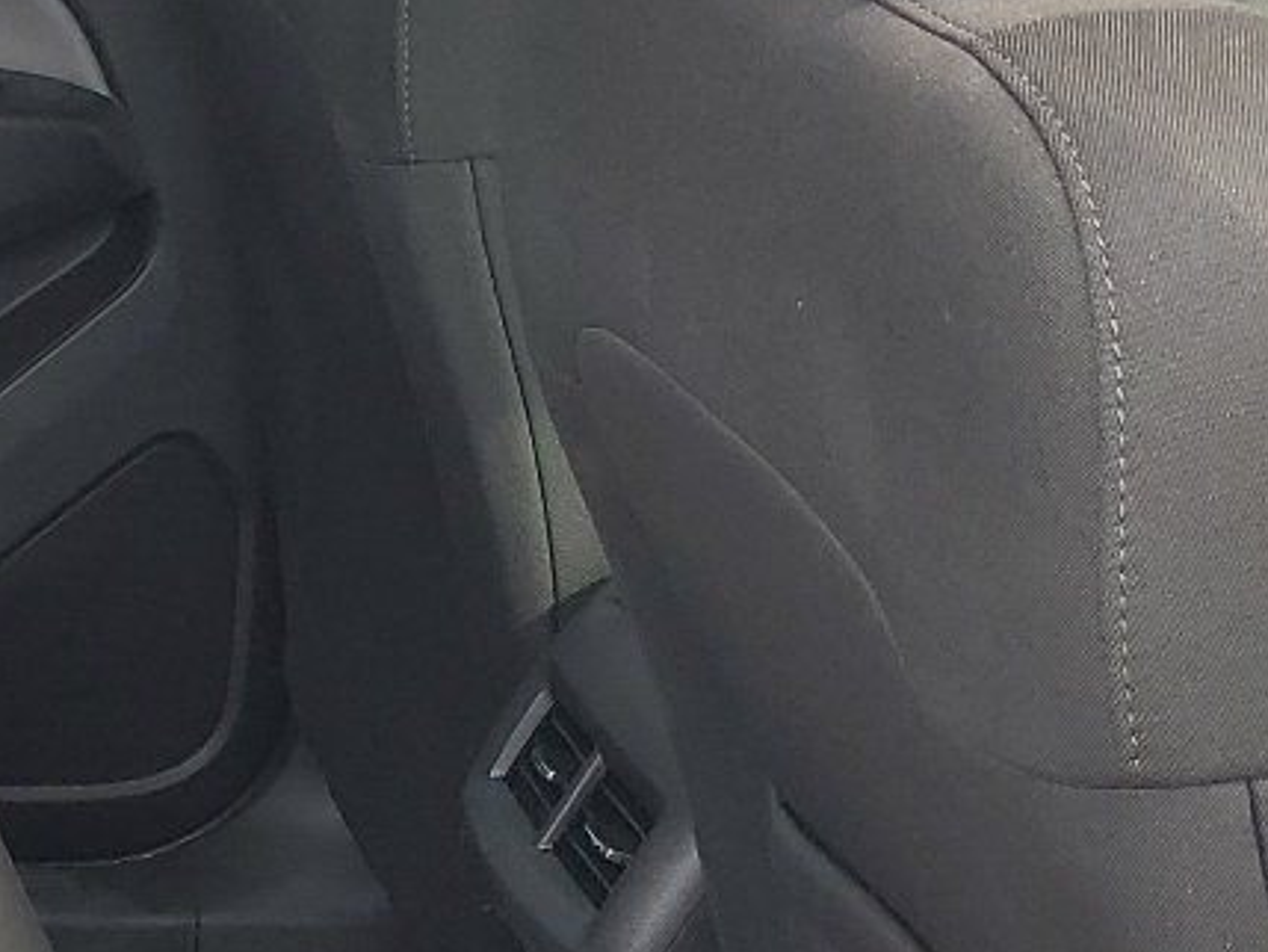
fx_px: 3554
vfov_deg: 15.1
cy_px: 893
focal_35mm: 97
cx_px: -505
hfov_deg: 18.4
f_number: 1.5
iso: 50
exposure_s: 1/294
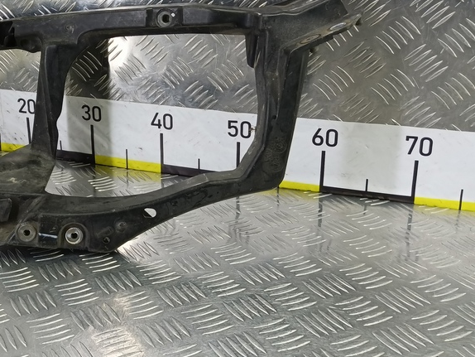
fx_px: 563
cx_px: 88
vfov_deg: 34.5
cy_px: 91
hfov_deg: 43.4
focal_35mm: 41
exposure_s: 1/50
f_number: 1.6
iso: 180
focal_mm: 4.11
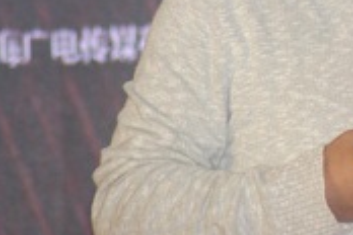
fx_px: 10570
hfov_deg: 1.9
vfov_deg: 1.3
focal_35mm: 1078
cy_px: -75
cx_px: 465
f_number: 5.6
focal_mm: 250
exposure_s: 1/125
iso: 400
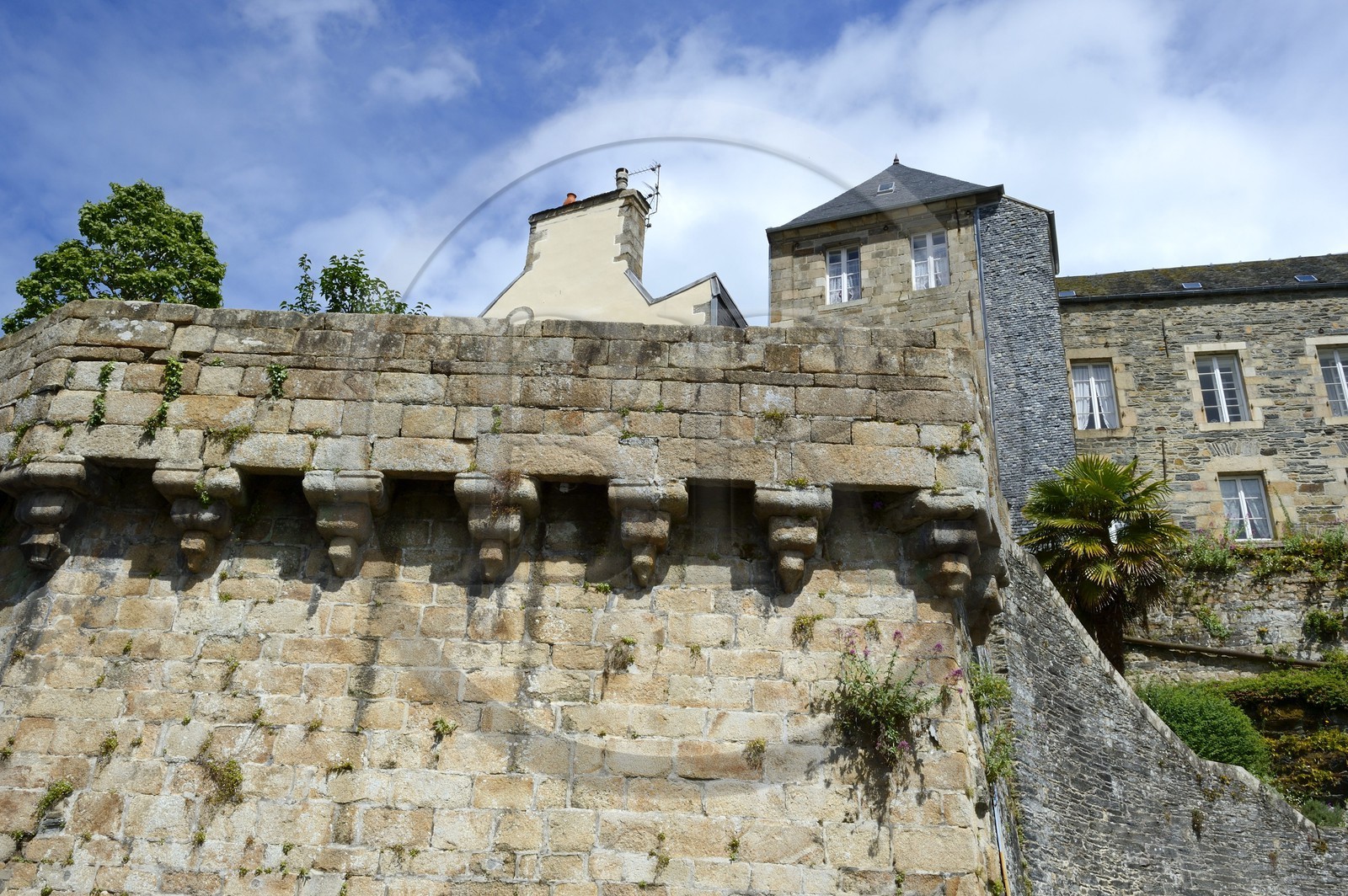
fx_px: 1085
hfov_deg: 63.7
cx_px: 674
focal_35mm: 29
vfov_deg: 44.9
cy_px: 448
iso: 200
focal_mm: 29
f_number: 18
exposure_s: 1/200
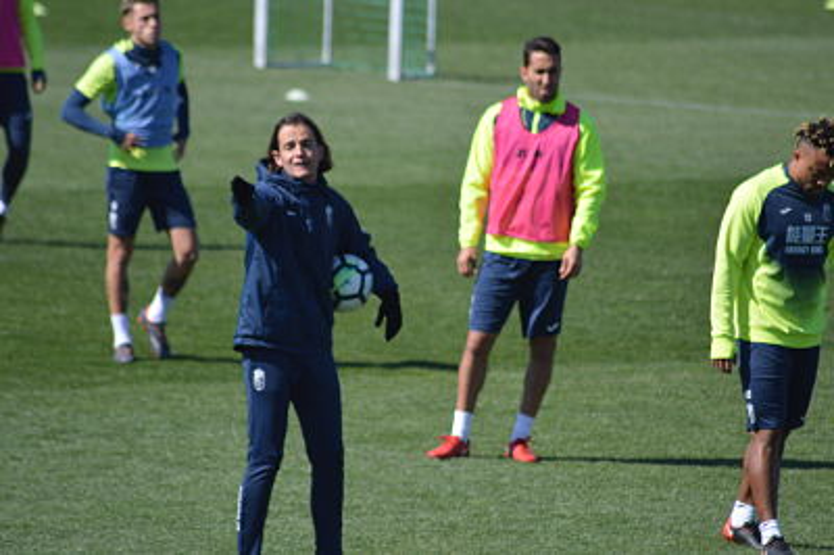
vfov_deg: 3.0
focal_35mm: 450
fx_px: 10416
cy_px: 278
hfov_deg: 4.6
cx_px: 417
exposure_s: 1/1600
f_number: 5.6
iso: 400
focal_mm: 300
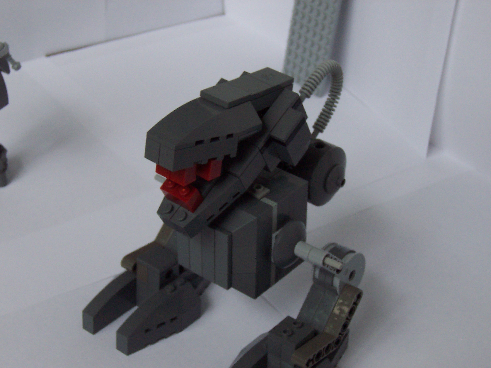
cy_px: 184
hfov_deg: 23.6
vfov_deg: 17.8
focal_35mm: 83
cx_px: 246
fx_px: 1177
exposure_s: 1/30
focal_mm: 12.8
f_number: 4
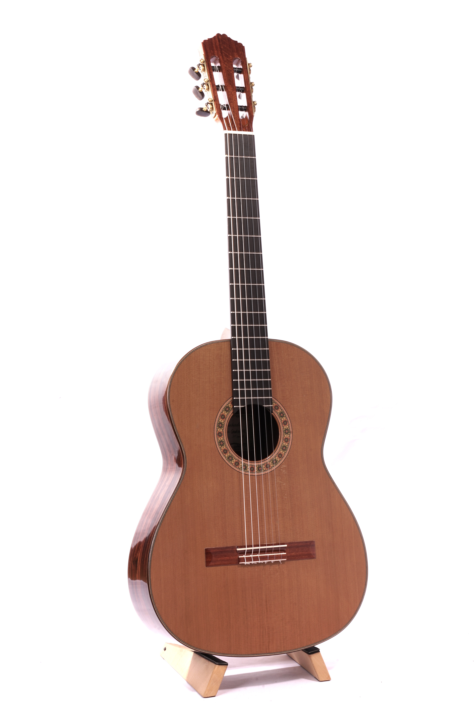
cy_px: 356
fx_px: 1323
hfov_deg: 20.3
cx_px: 237
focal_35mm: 67
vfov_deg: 30.1
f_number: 22
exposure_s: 1/4
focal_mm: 67
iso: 100
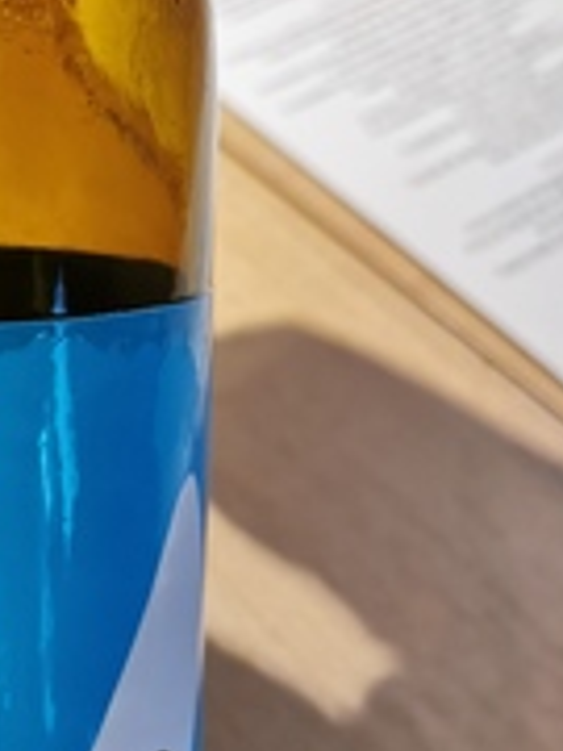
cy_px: 282
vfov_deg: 29.7
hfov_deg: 21.6
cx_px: -35
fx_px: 1410
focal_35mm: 65
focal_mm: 5.58
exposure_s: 1/100
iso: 200
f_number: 1.8
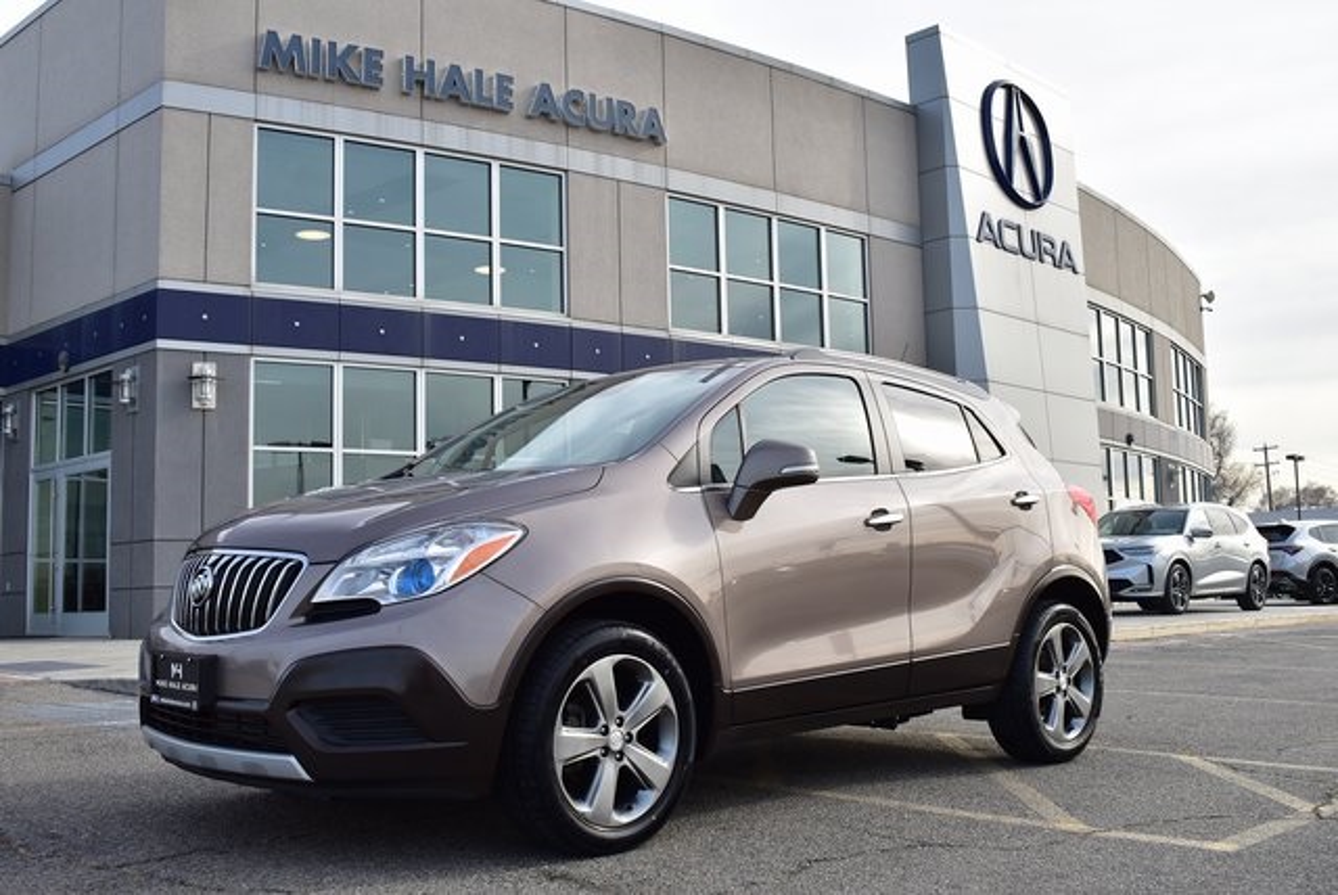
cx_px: 669
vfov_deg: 36.9
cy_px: 448
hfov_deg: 53.1
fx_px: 1339
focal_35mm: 36
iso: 100
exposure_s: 1/250
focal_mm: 24
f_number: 8
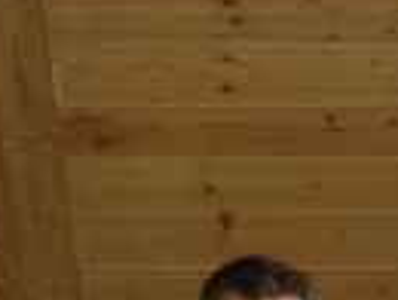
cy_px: 373
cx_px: 257
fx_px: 3640
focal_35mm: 316
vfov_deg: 4.7
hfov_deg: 6.3
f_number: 5
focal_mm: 52
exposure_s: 1/60
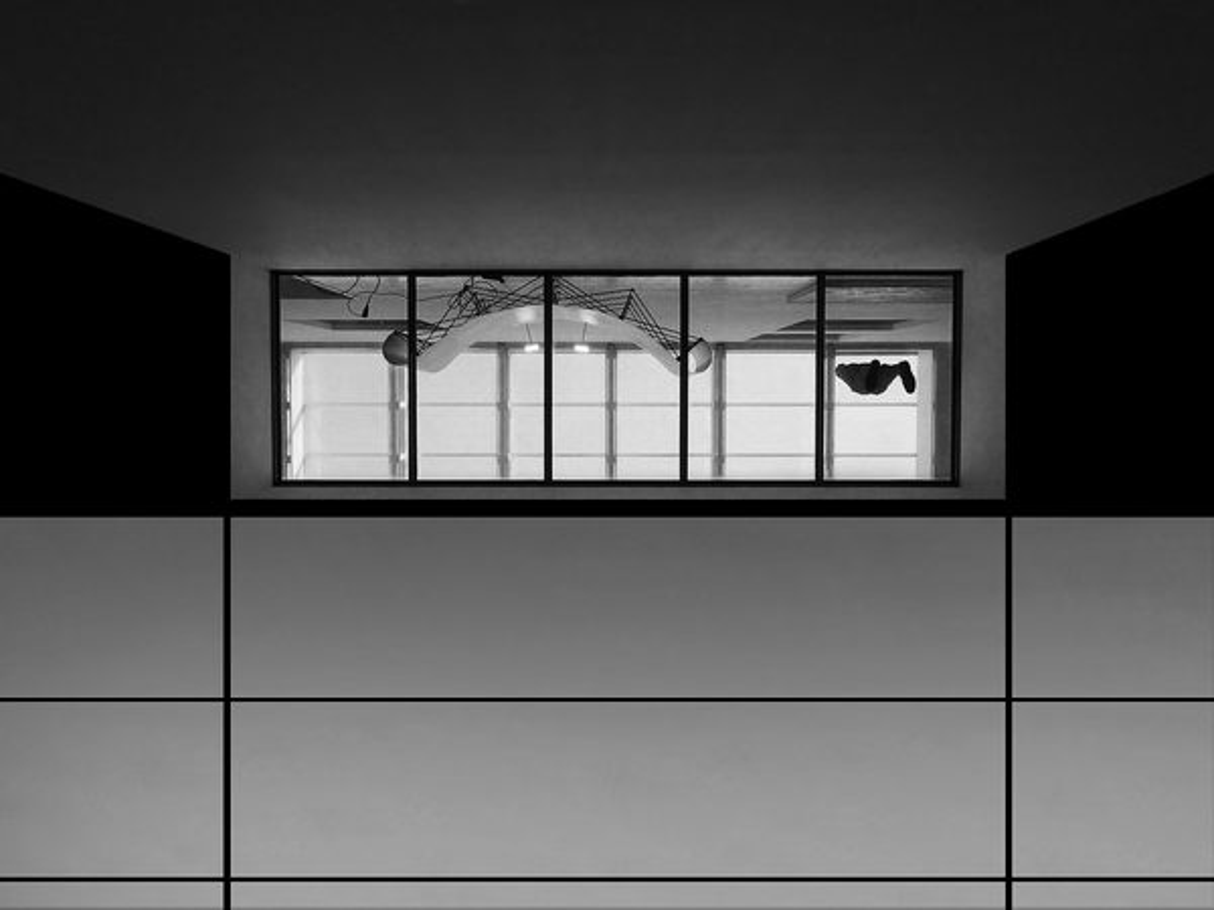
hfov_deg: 54.0
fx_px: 1192
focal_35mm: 34
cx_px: 607
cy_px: 455
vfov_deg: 41.8
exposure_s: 1/250
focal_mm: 17
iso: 2000
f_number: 11
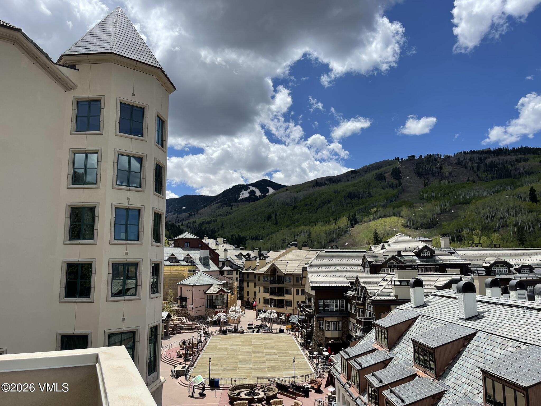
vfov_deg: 53.1
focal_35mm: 26
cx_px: 270
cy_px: 203
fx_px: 406
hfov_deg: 67.3
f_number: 1.6
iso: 32
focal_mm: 5.1
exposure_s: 1/5376
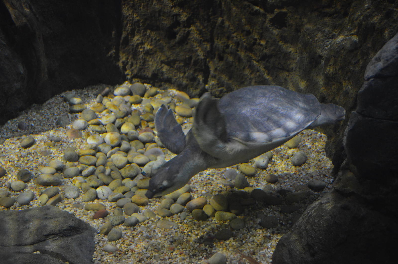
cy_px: 132
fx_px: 463
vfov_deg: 31.8
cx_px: 199
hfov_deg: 46.5
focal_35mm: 42
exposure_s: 1/30
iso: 2500
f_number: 4.5
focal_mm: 28
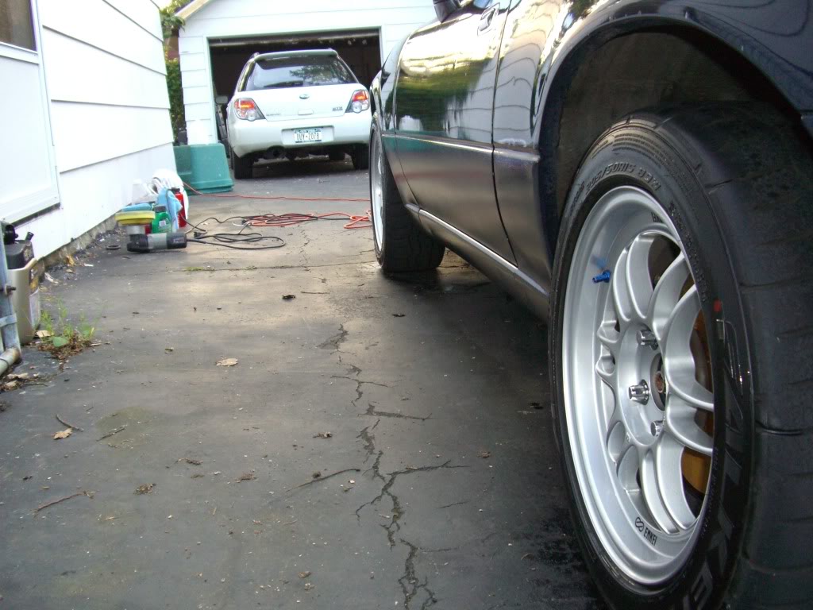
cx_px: 406
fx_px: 892
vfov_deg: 37.7
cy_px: 305
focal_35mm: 38
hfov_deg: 49.0
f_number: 2.8
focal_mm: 7.9
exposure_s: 1/100
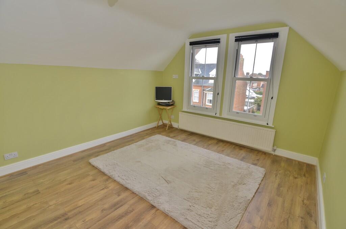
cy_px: 114
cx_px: 173
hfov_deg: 95.1
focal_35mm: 16
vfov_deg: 71.8
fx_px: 158
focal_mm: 11
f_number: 5.6
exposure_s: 1/60
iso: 450
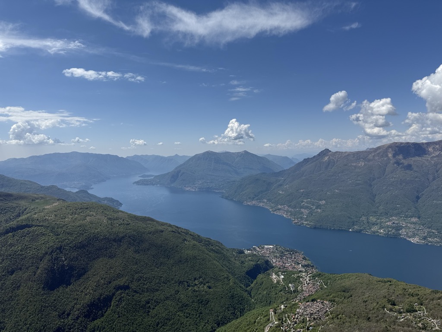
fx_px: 306
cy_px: 166
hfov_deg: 71.6
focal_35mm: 24
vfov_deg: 56.8
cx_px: 221
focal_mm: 6.76
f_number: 1.78
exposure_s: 1/8130
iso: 80
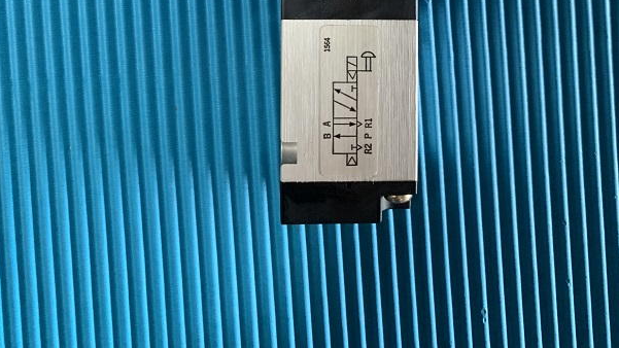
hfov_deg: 52.8
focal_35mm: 38
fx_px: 624
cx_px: 308
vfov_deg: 27.9
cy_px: -51
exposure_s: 1/60
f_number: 1.8
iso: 250
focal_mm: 4.25
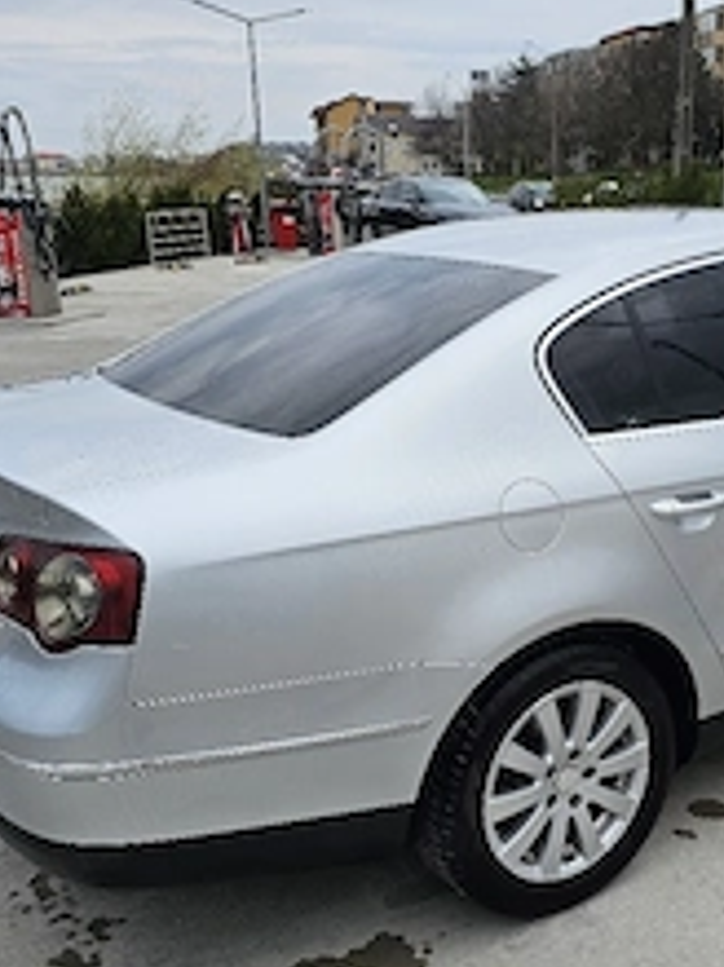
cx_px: 587
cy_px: 512
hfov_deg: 33.3
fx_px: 1172
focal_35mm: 42
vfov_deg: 44.8
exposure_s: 1/769
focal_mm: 6.3
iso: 10
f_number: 1.7
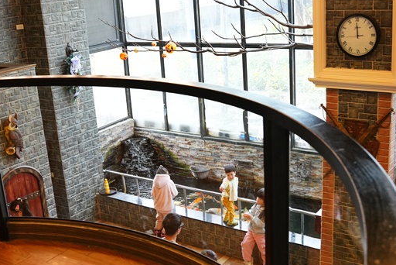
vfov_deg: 28.1
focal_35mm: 48
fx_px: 528
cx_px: 176
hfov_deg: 41.0
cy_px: 144
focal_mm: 24
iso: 2000
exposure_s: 1/80
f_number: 5
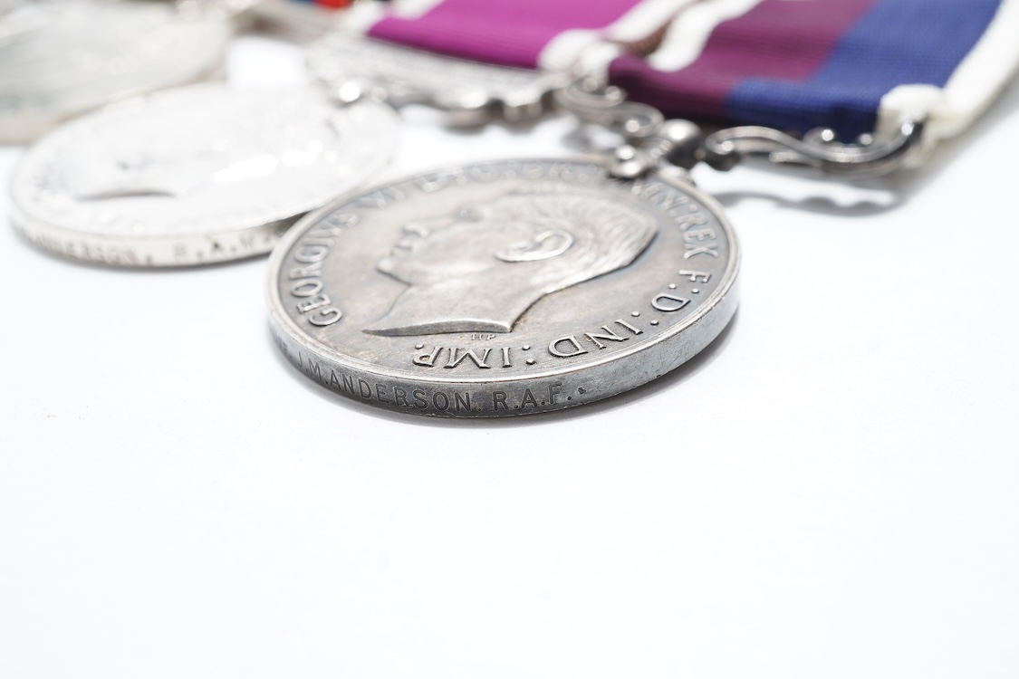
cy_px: 340
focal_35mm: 45
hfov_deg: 43.6
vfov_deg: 29.9
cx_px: 510
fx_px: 1274
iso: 100
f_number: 16
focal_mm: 30
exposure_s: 1/100
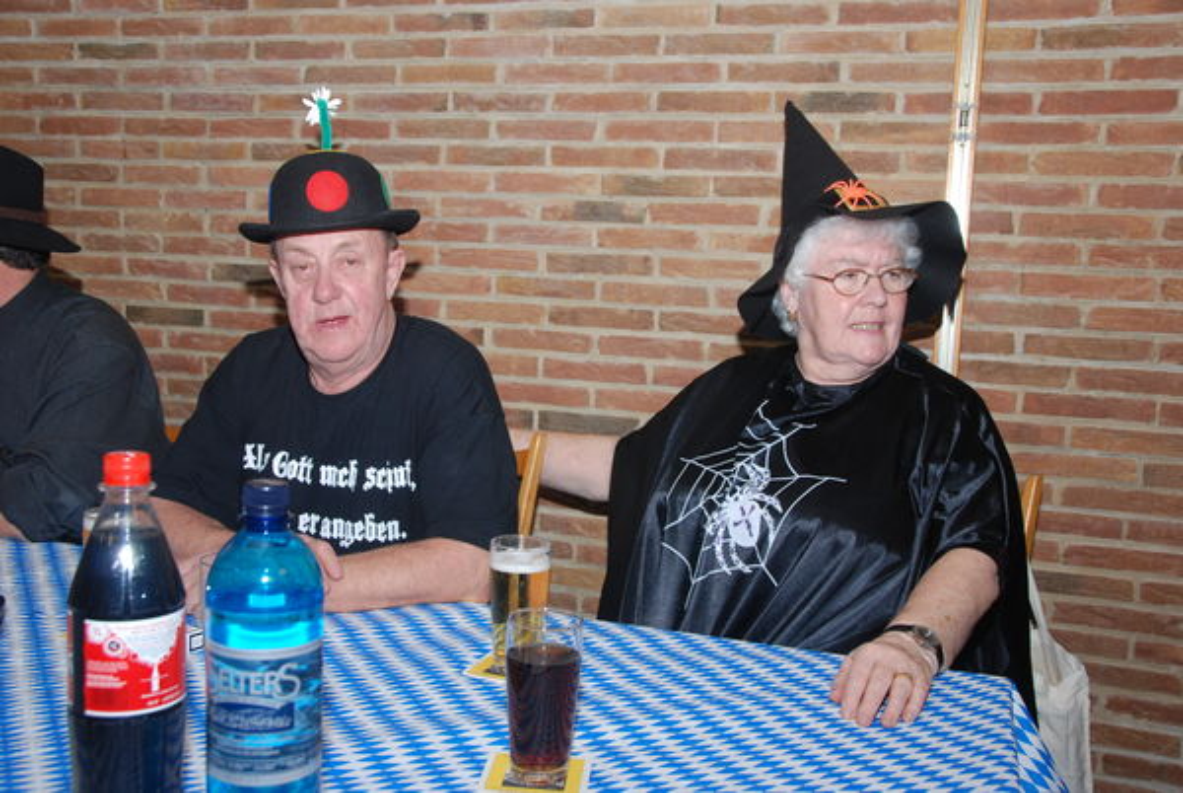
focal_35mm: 36
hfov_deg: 53.1
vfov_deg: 37.0
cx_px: 592
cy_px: 396
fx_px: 1185
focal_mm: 24
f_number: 5.6
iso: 400
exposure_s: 1/60
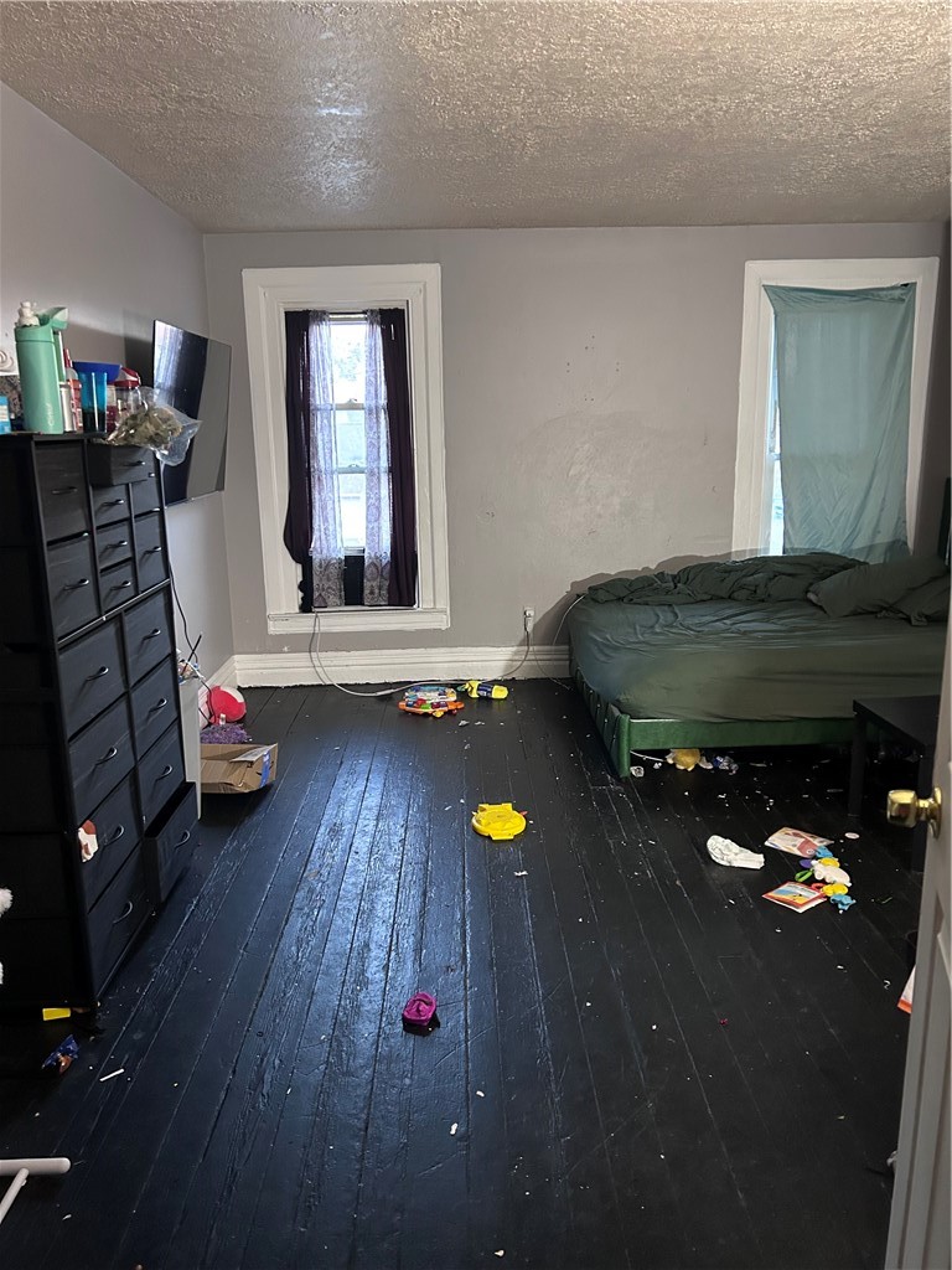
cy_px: 635
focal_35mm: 26
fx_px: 953
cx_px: 476
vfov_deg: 67.3
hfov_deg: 53.1
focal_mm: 5.7
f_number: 1.5
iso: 500
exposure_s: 1/40
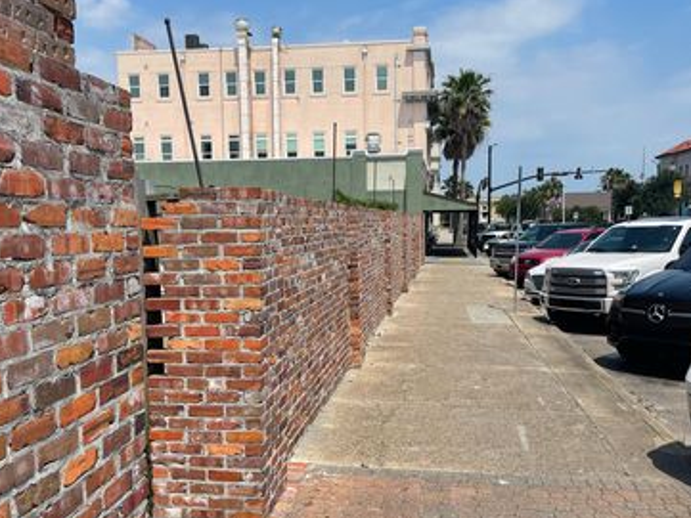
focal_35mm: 36
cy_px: 293
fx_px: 719
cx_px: 356
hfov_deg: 51.3
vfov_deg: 39.6
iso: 32
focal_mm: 4.2
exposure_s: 1/4831
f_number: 1.6
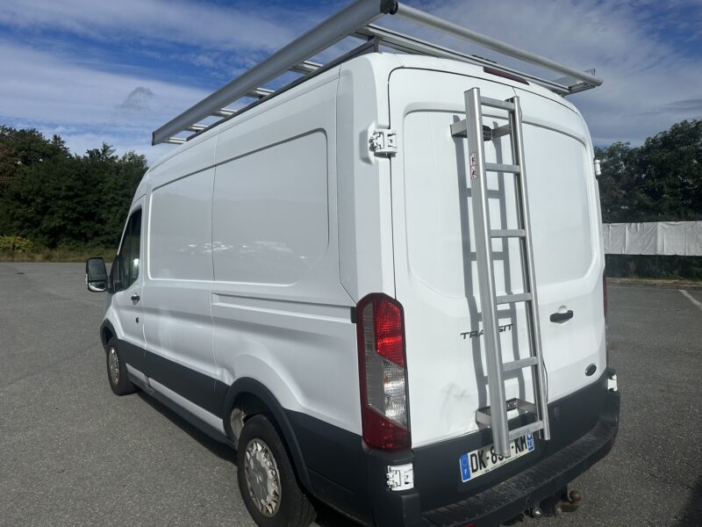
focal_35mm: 24
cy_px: 264
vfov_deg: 56.8
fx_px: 487
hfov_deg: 71.6
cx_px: 351
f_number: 1.78
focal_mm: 6.86
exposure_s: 1/18519
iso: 80
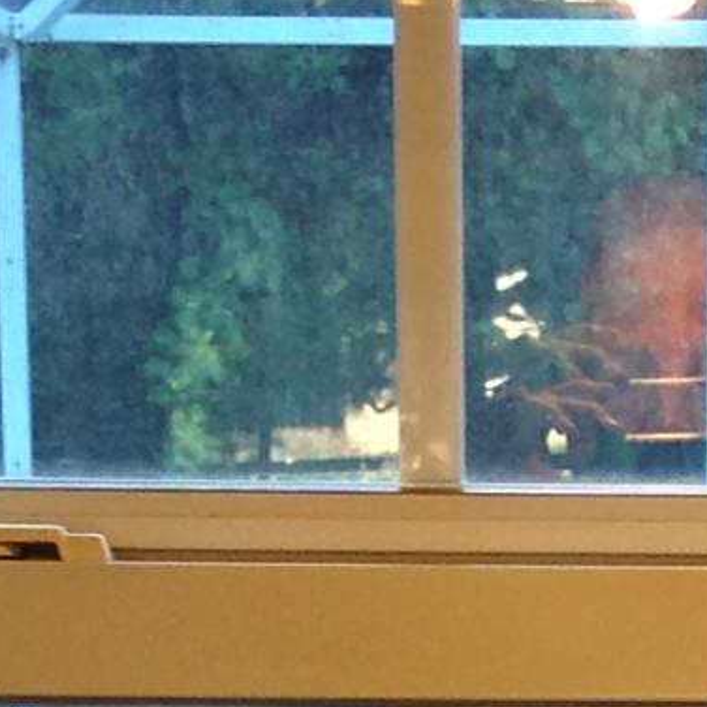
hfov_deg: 7.5
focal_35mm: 233
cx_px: 664
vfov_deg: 6.8
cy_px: 2074
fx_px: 5384
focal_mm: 4.12
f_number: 2.4
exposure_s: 1/24
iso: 50
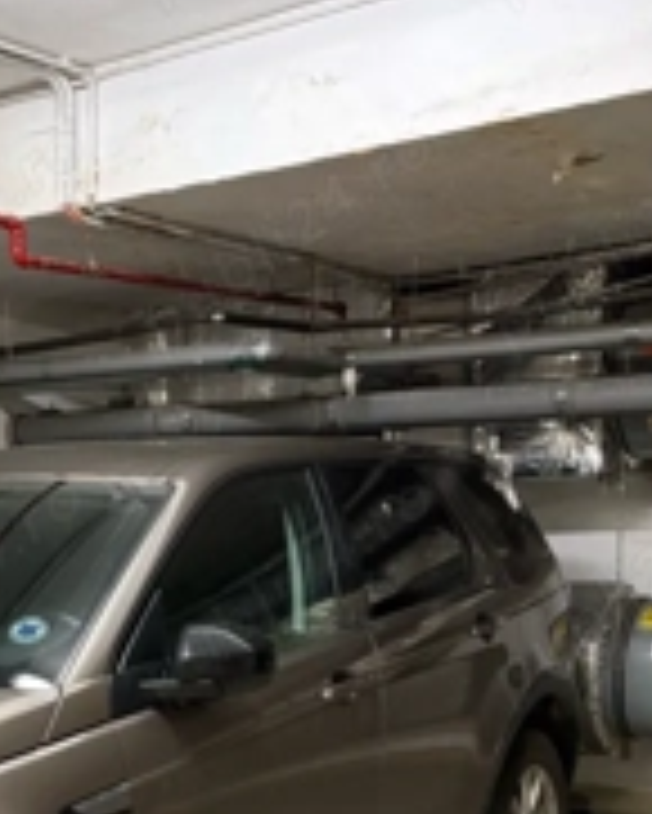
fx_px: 1350
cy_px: 643
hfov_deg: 26.0
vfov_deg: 32.7
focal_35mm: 56
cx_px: 27
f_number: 1.6
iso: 200
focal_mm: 5.96
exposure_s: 1/50
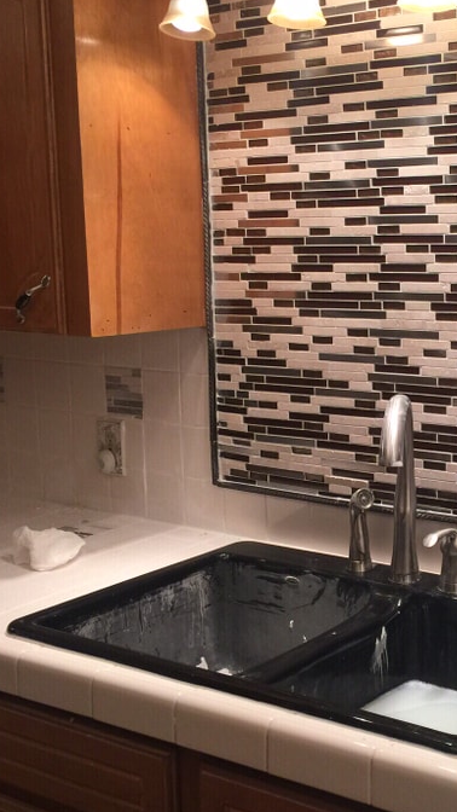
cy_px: 377
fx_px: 1013
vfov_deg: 43.7
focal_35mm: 47
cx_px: 440
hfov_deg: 24.4
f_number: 2.2
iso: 50
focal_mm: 4.15
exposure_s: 1/30
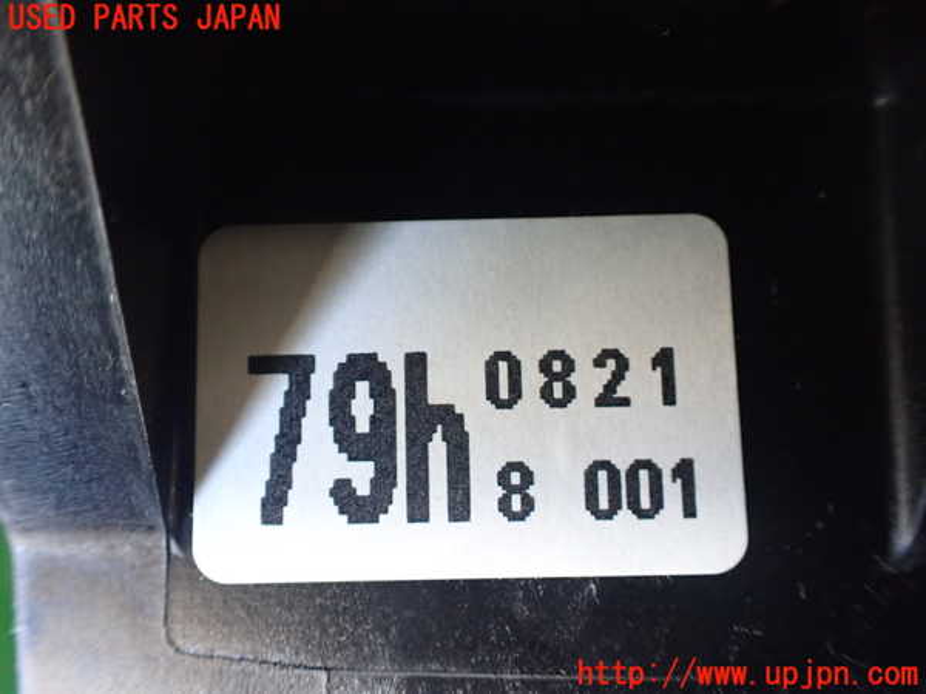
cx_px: 463
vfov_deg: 46.8
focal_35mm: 30
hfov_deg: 60.0
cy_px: 347
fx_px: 803
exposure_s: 1/60
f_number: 2.3
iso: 800
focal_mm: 5.4
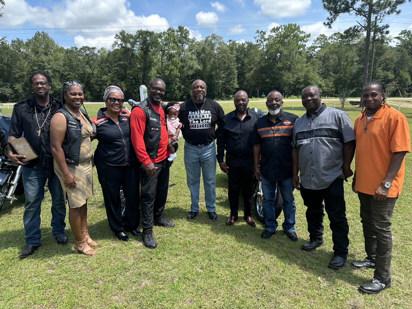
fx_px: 286
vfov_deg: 56.8
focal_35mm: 24
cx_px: 206
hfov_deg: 71.6
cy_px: 154
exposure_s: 1/1095
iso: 80
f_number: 1.78
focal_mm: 6.86
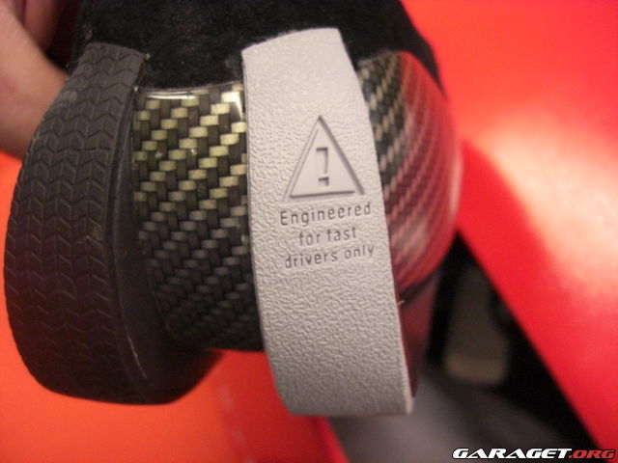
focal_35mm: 38
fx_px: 678
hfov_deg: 49.0
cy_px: 232
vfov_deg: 37.7
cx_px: 309
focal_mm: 7.9
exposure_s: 1/125
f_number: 2.8
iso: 800
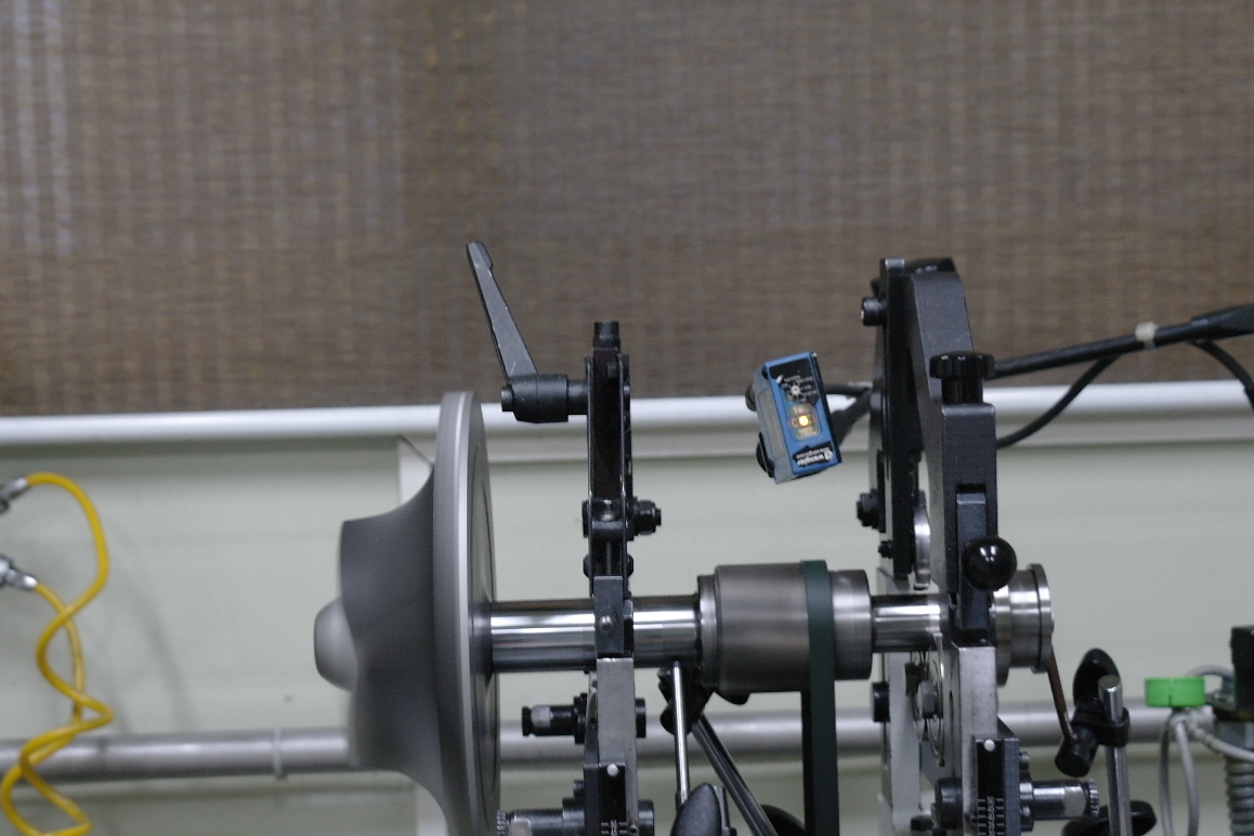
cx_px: 571
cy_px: 489
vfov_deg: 21.5
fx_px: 2194
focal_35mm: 63
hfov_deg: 31.9
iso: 400
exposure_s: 1/15
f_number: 4
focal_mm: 25
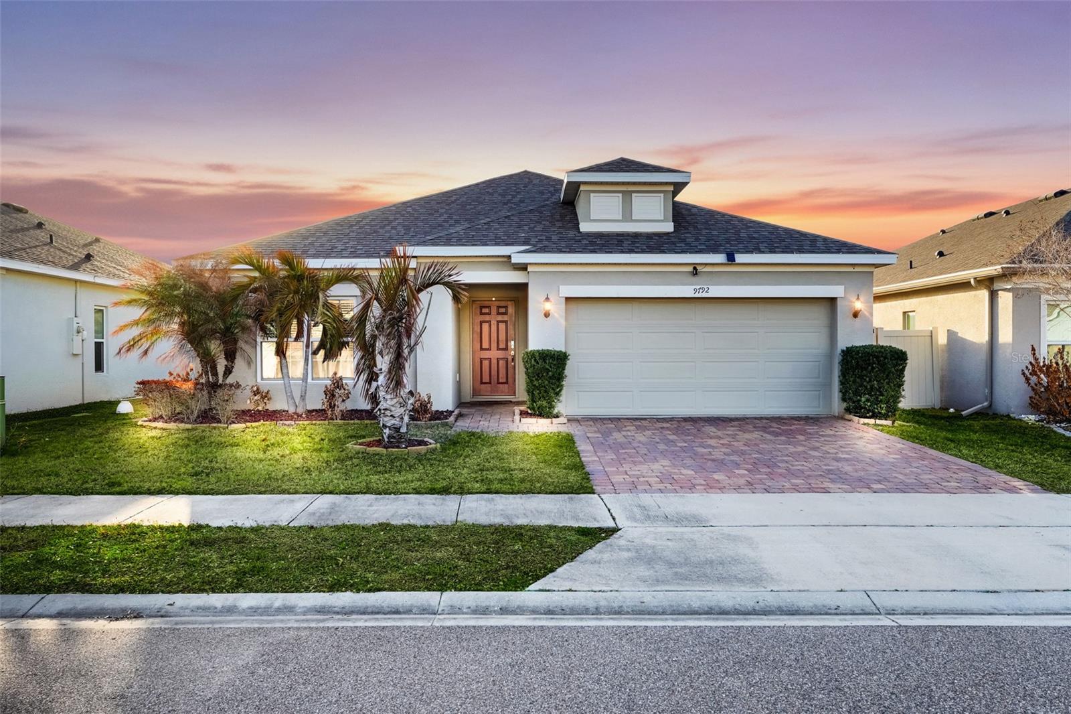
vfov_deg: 45.7
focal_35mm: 28
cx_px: 536
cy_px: 357
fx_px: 848
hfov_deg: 64.6
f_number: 9
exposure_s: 1/13
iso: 250
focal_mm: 28.5
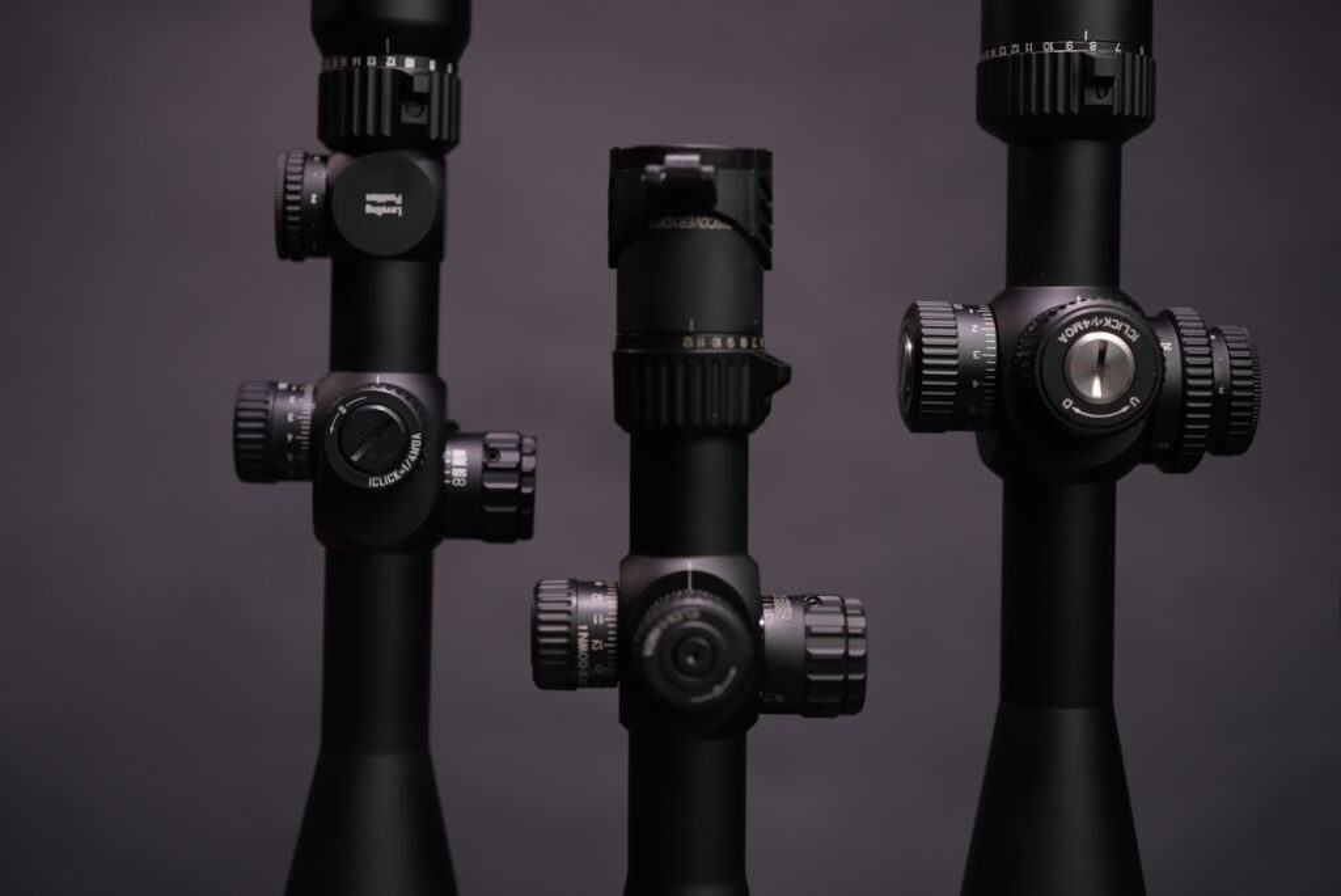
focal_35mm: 55
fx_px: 2050
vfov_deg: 24.7
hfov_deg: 36.2
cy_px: 448
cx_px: 670
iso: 640
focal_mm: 55
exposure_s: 1/50
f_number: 3.2
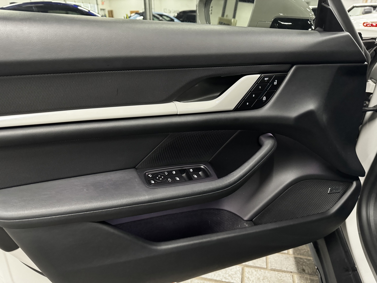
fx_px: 261
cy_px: 142
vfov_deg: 56.8
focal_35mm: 24
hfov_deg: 71.6
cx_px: 188
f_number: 1.78
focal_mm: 6.86
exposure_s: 1/38
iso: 1000
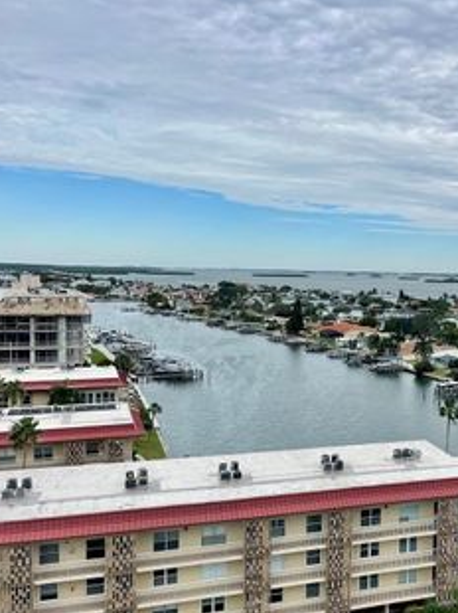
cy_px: 321
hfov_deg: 31.6
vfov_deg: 44.8
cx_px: 462
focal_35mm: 42
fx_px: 742
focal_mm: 4.2
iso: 32
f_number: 1.6
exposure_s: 1/3040
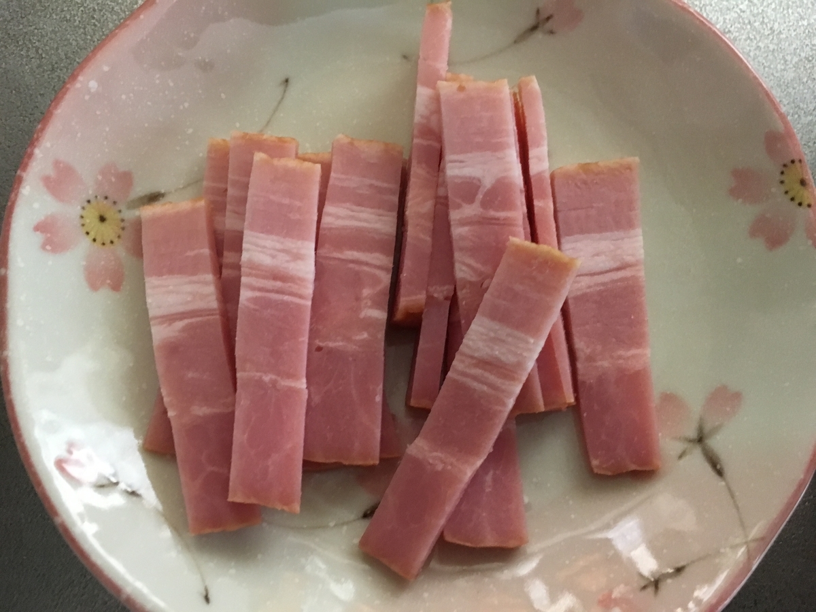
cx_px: 408
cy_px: 306
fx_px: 684
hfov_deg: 61.7
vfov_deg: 48.2
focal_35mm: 29
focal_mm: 4.15
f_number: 2.2
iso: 200
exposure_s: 1/15
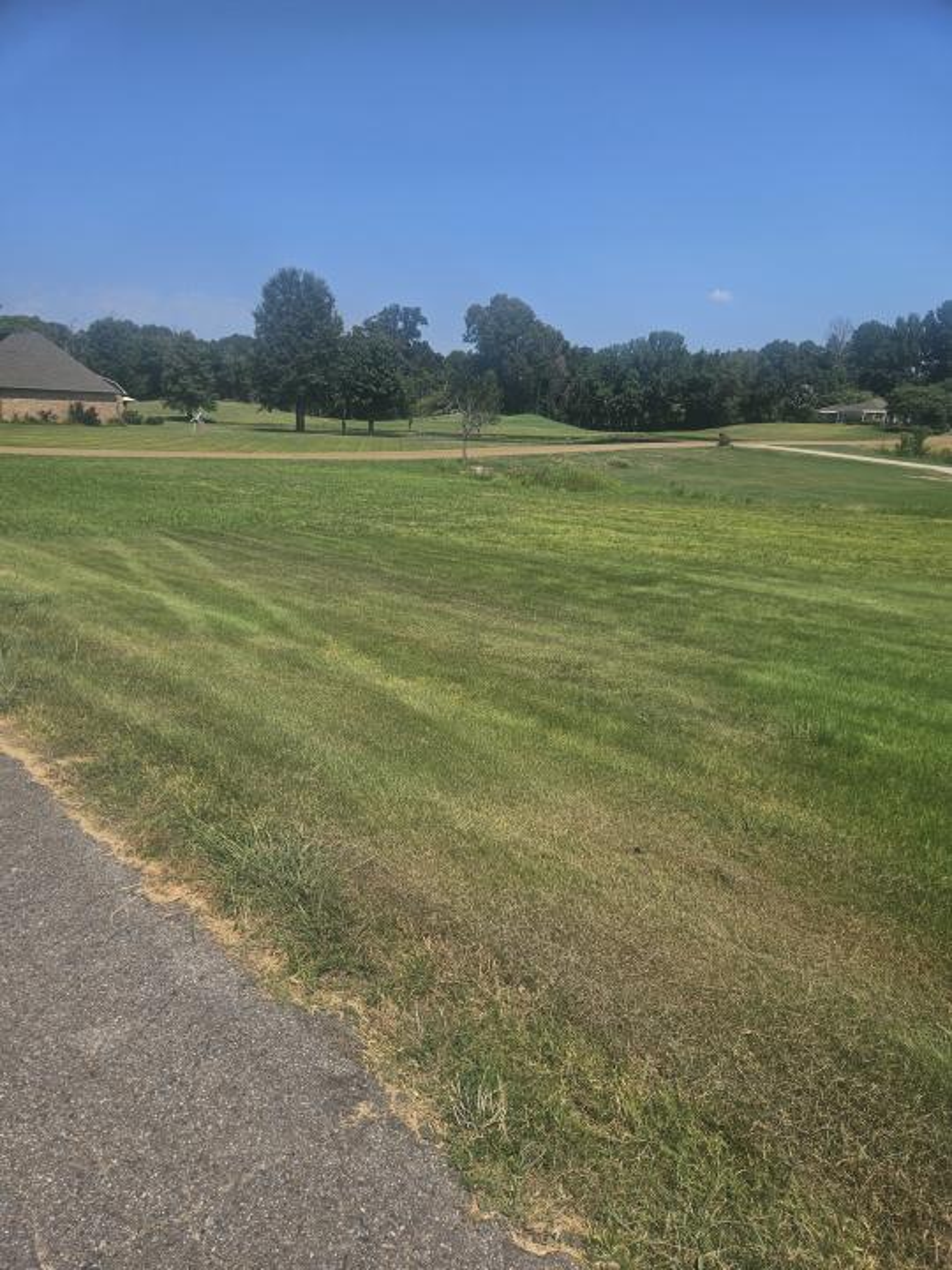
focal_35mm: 23
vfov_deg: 73.9
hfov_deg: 58.9
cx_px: 476
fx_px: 843
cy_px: 635
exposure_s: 1/2327
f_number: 1.8
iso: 25
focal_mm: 5.4
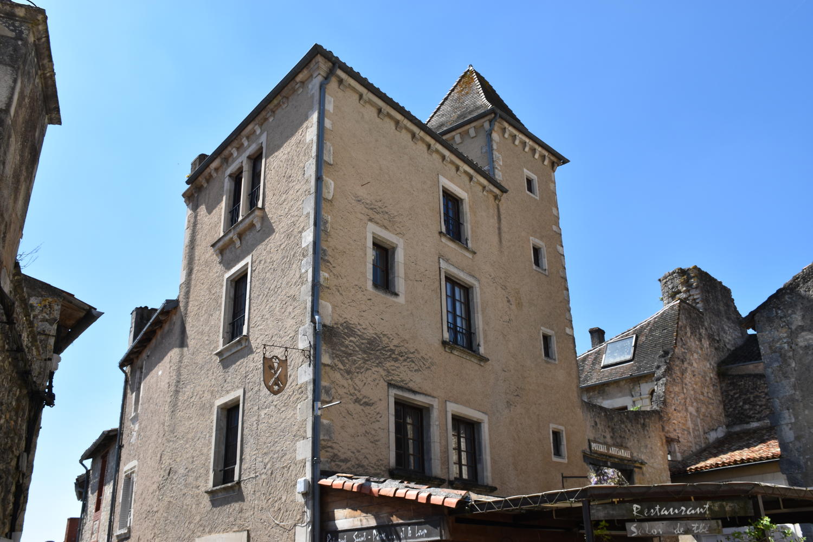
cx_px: 406
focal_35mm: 33
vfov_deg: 40.0
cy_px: 271
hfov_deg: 57.2
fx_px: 745
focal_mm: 22
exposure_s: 1/320
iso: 200
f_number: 9
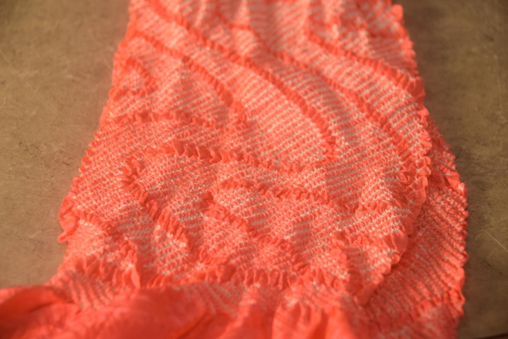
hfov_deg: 21.9
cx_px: 254
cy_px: 170
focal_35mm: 93
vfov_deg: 14.7
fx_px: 1312
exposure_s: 1/80
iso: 400
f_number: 5
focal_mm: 62
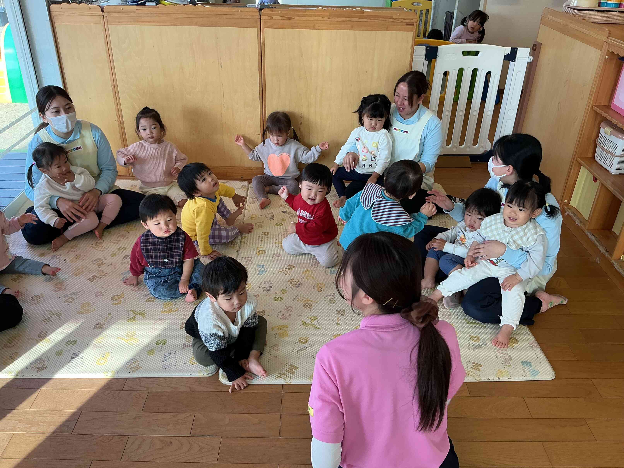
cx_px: 312
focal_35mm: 29
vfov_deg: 48.2
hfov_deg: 61.7
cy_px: 234
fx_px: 523
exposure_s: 1/120
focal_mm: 3
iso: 25
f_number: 1.8
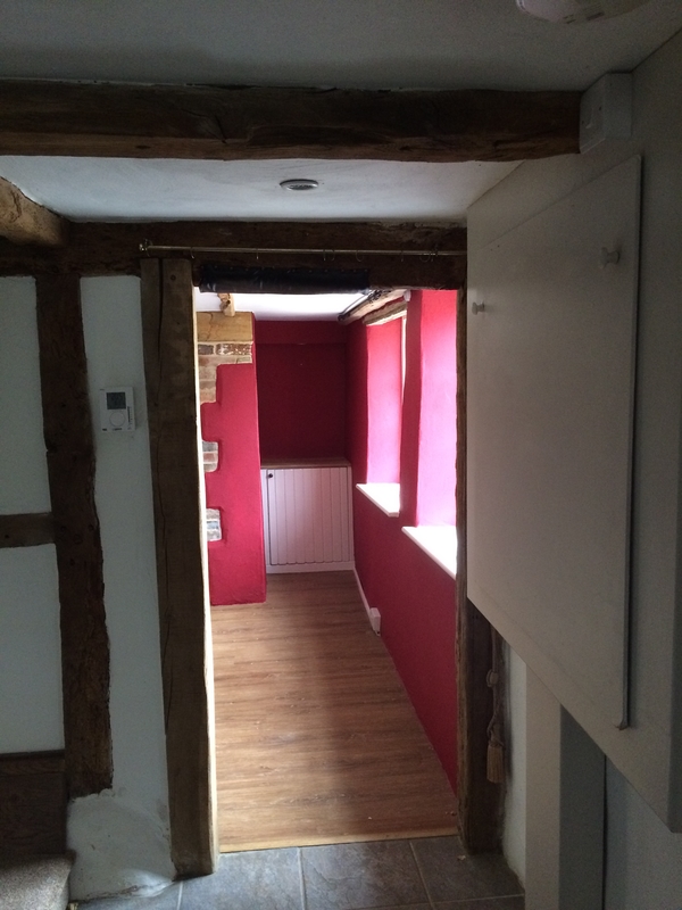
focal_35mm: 29
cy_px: 455
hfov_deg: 48.2
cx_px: 341
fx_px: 762
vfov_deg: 61.7
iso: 320
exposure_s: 1/20
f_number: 2.2
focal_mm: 4.15
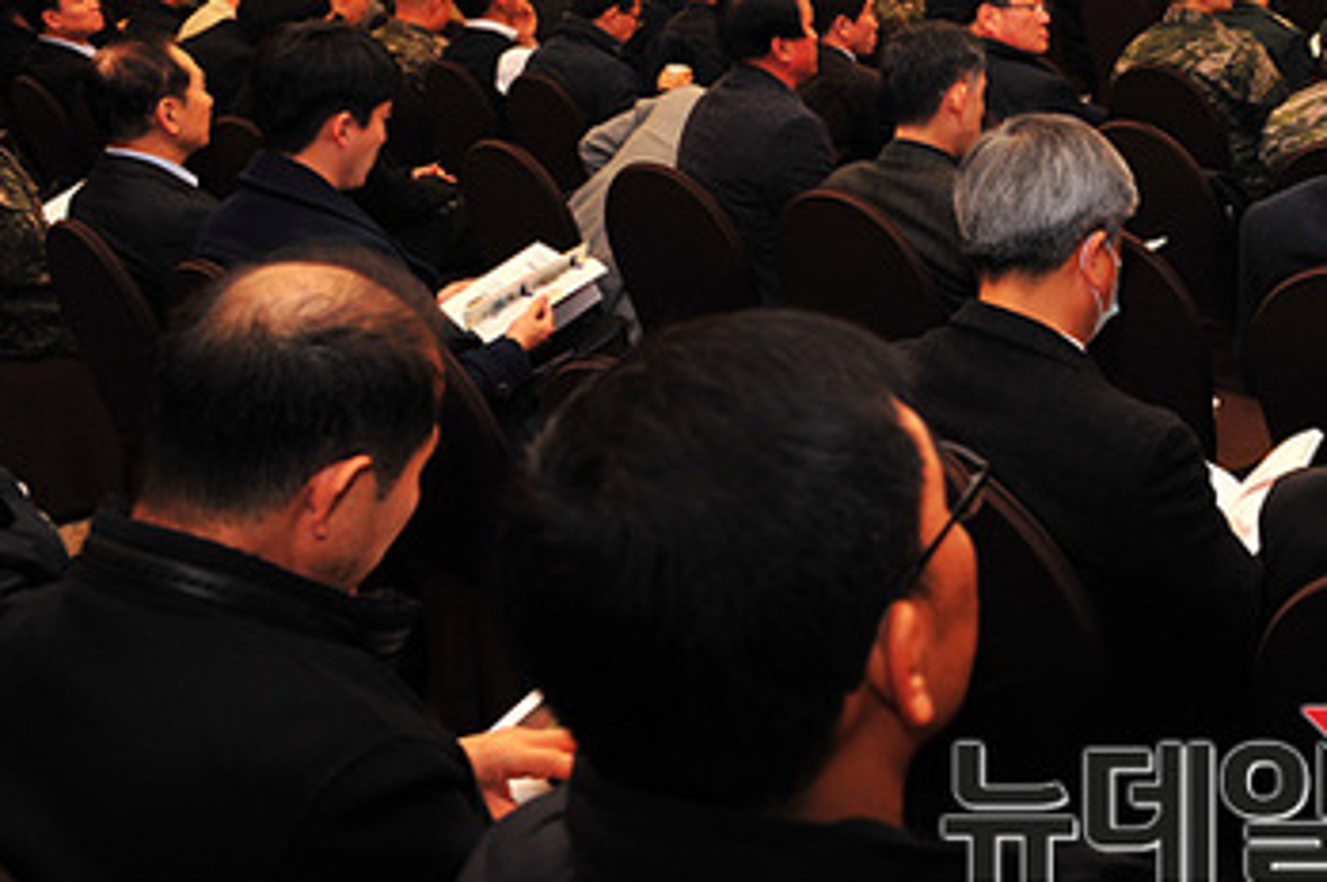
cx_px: 1213
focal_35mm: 44
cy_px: 137
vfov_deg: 29.5
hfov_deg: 40.8
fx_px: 1620
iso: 640
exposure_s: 1/60
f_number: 5
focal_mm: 24
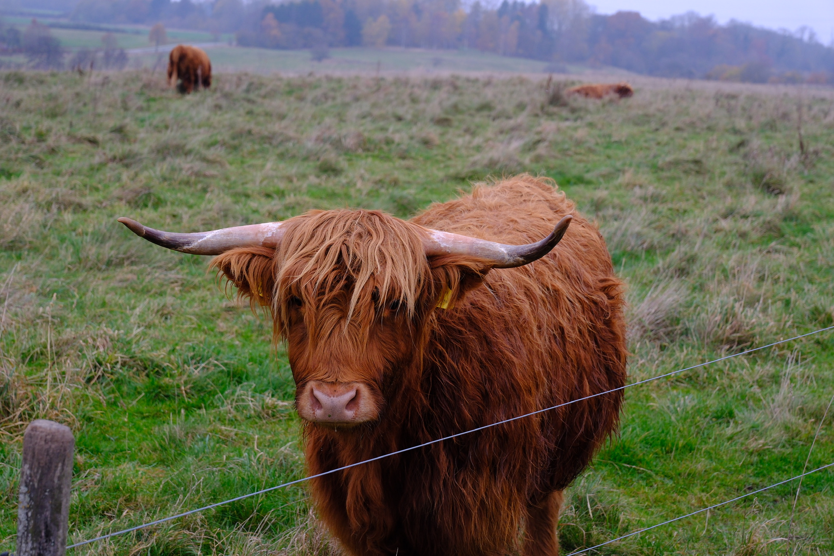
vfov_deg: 18.2
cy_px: 278
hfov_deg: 27.0
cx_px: 417
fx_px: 1737
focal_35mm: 75
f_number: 4.8
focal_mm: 50
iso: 500
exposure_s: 1/150
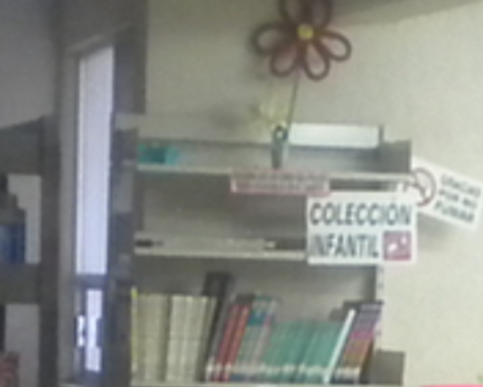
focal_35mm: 199
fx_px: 2846
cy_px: 727
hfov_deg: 9.7
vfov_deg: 7.5
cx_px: 203
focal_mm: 6.3
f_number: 3.1
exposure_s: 1/15.2
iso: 400
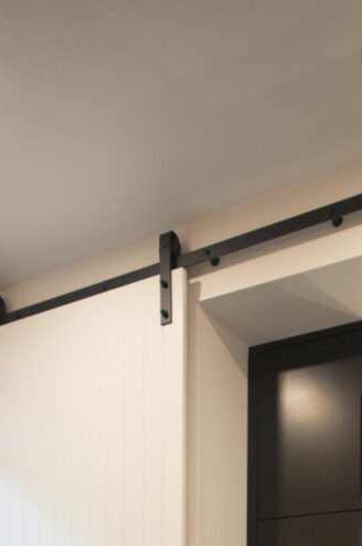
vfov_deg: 39.2
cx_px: 351
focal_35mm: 36
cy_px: 650
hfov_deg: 34.0
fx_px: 544
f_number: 4
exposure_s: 1/60
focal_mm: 10
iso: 1250
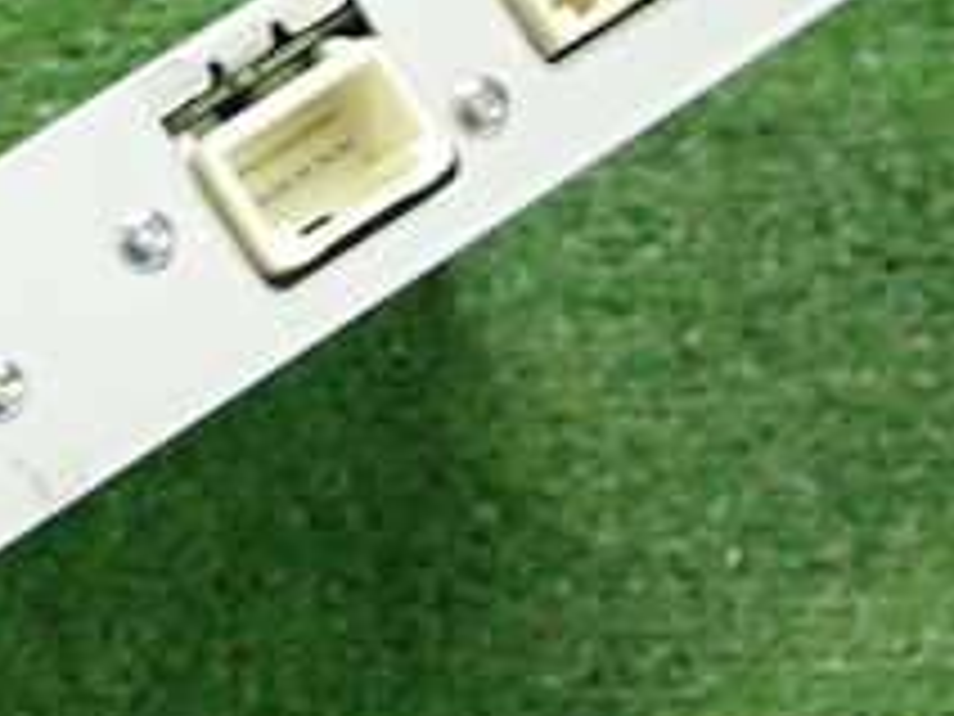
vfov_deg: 17.4
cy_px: 356
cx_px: -104
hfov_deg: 21.8
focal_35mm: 85
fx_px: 2343
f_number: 2.3
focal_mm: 5.4
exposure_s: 1/30
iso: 320
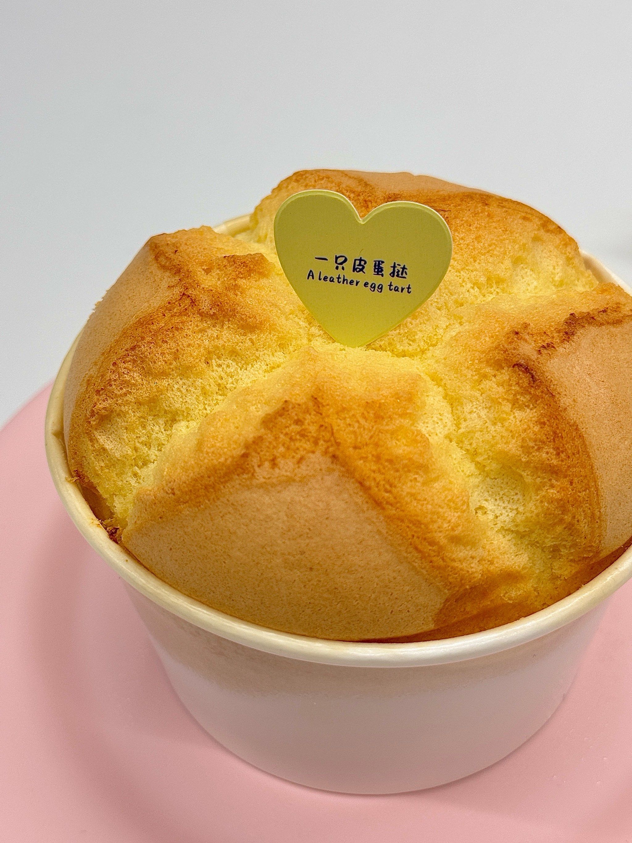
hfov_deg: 30.3
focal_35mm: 48
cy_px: 422
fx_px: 1168
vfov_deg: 39.7
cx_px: 316
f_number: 1.78
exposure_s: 1/100
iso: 80
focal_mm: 6.86
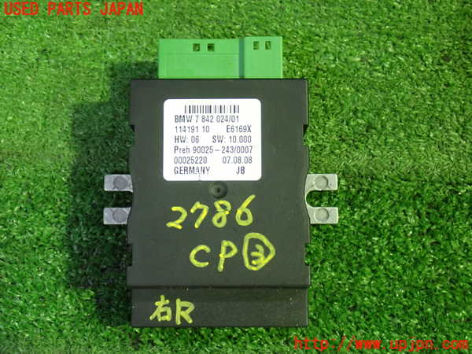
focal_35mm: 44
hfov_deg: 42.9
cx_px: 236
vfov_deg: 32.9
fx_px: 600
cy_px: 177
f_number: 2.9
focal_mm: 7.84
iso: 800
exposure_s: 1/25
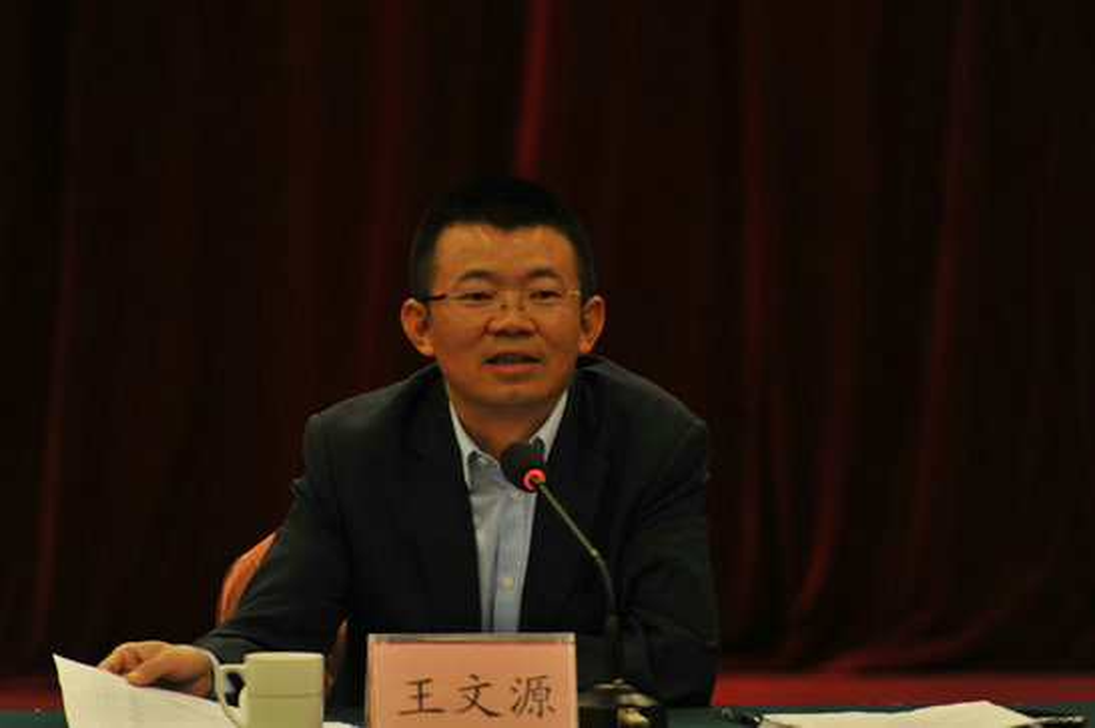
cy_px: 364
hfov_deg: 5.2
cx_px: 548
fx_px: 12155
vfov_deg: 3.4
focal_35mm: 400
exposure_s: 1/30
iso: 800
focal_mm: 400
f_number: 5.6
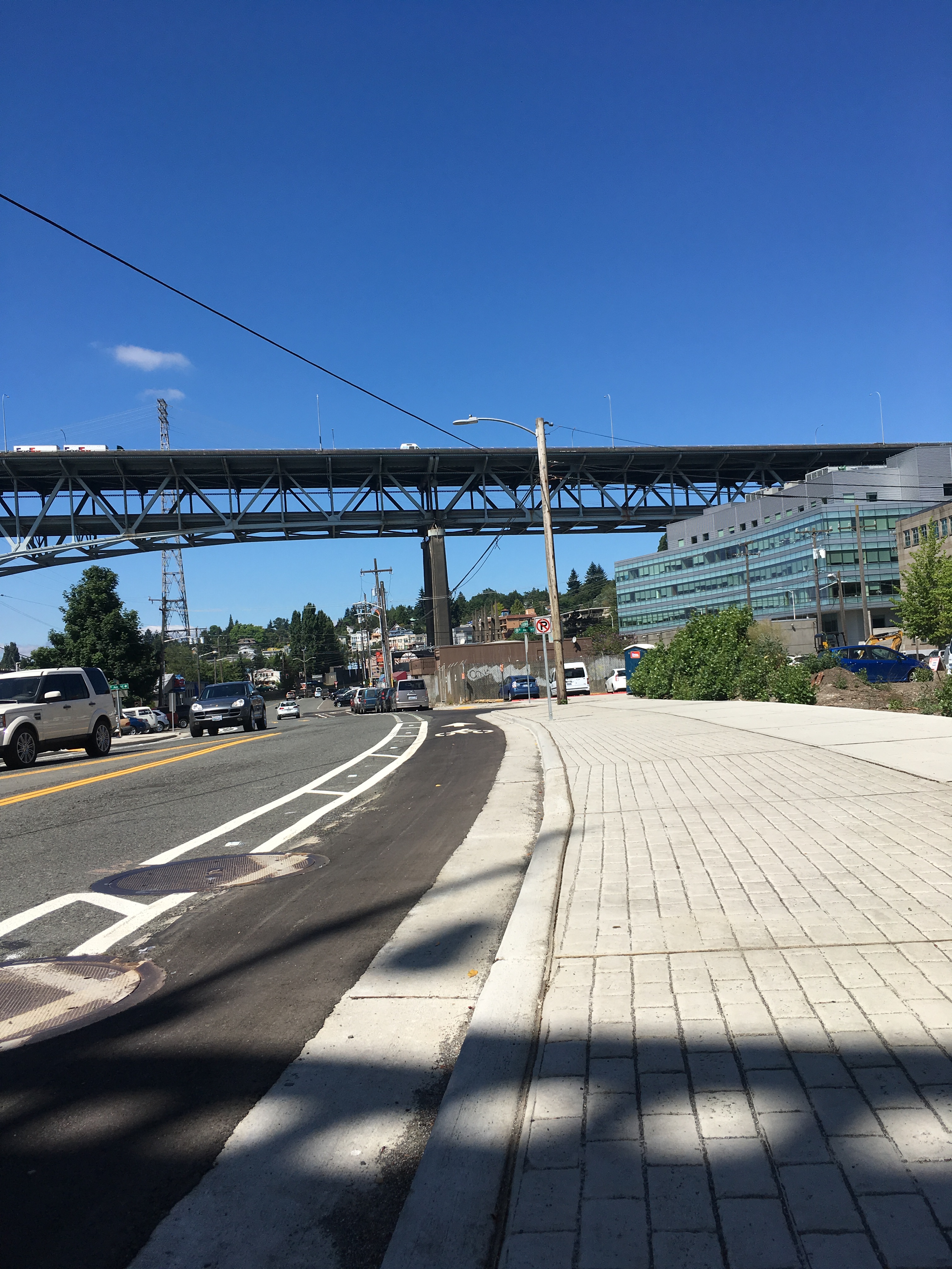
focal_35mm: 29
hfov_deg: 48.2
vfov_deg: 61.7
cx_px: 476
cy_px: 634
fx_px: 1063
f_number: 2.2
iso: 25
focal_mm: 4.15
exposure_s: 1/2079
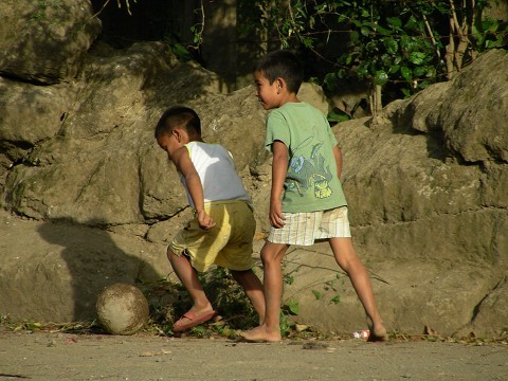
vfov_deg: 3.9
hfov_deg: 5.2
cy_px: 190
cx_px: 254
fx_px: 5577
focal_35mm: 380
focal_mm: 63.3
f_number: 4
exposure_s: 1/460
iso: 50
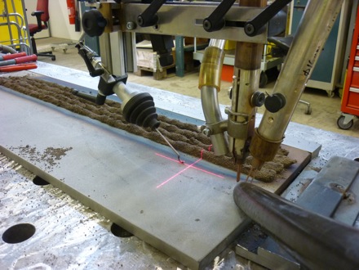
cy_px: 135
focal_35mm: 33
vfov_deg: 42.9
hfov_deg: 55.4
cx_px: 180
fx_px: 342
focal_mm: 5.5
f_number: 2.8
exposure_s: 1/30
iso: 250
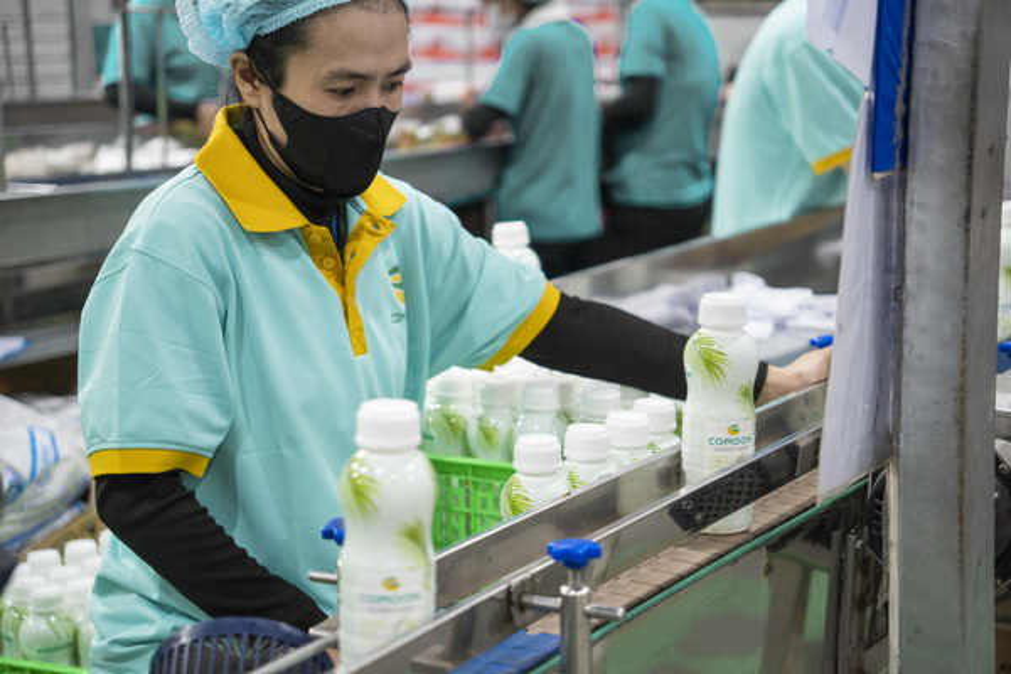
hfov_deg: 27.0
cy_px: 337
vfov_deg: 18.2
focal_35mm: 75
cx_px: 506
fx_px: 2106
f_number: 2.8
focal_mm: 50
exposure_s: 1/50
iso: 500
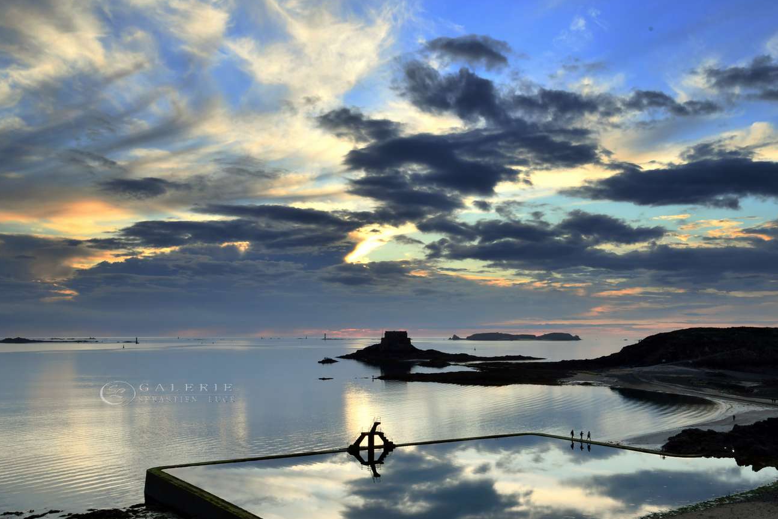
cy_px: 315
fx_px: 800
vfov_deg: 35.8
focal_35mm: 37
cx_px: 456
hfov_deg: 51.6
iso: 500
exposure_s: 1/100
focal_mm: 30
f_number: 16
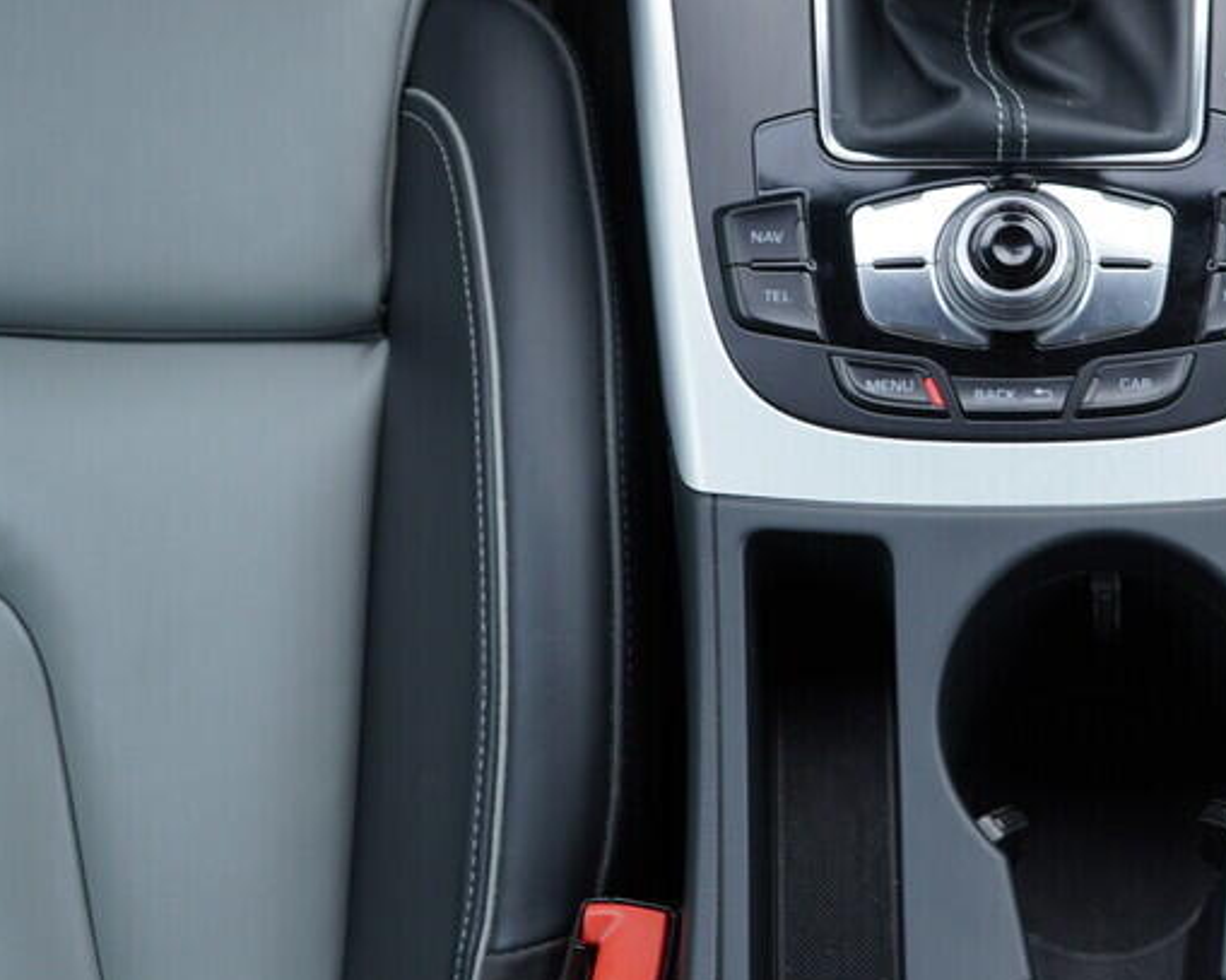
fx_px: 2467
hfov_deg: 27.2
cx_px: 1028
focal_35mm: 68
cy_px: 333
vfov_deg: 22.4
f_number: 2.8
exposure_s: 1/40
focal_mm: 24
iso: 160
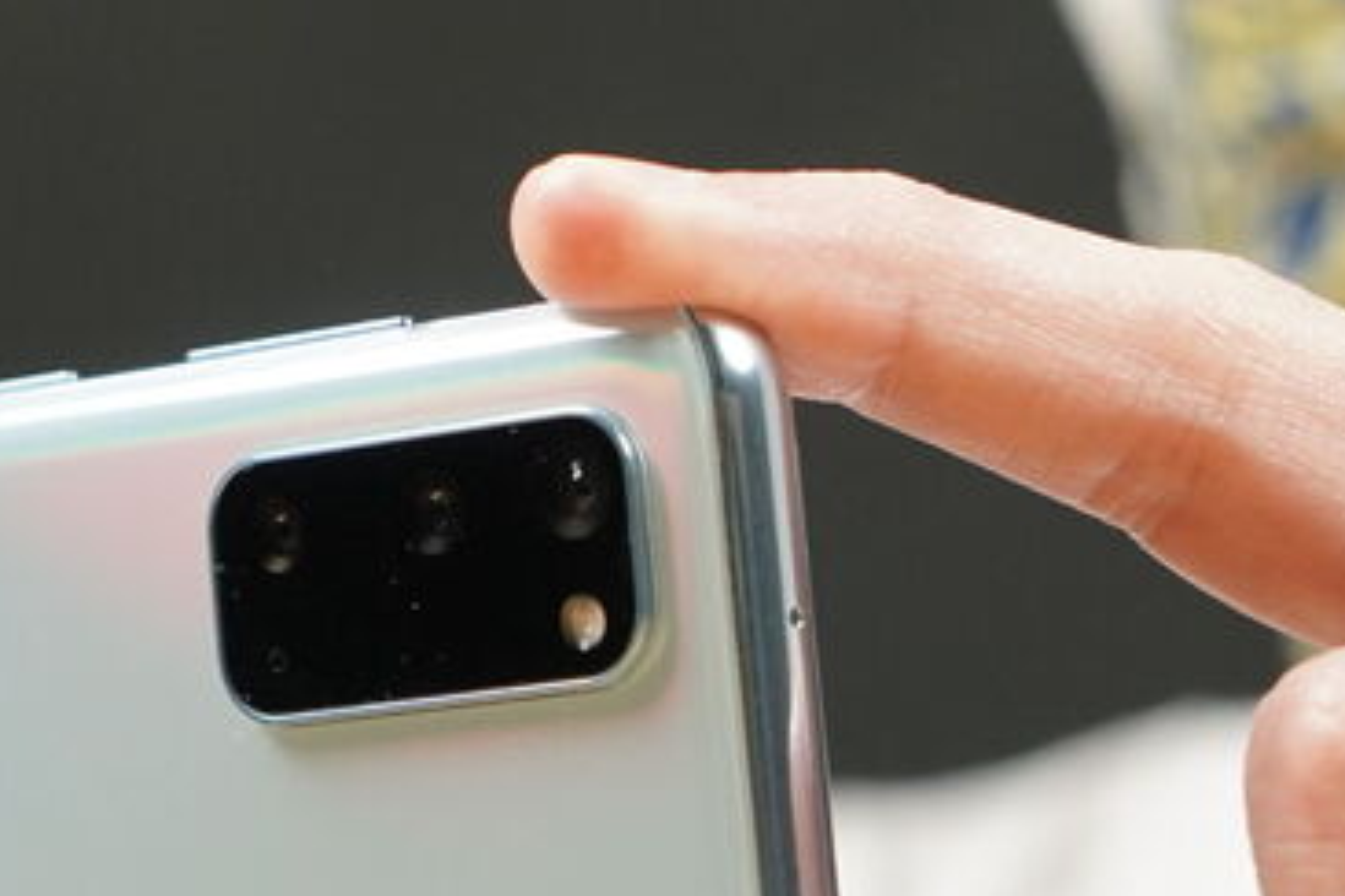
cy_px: 834
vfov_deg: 11.3
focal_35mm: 120
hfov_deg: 17.0
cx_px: 424
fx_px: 4483
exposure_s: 1/200
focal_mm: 53
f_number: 5
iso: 2500
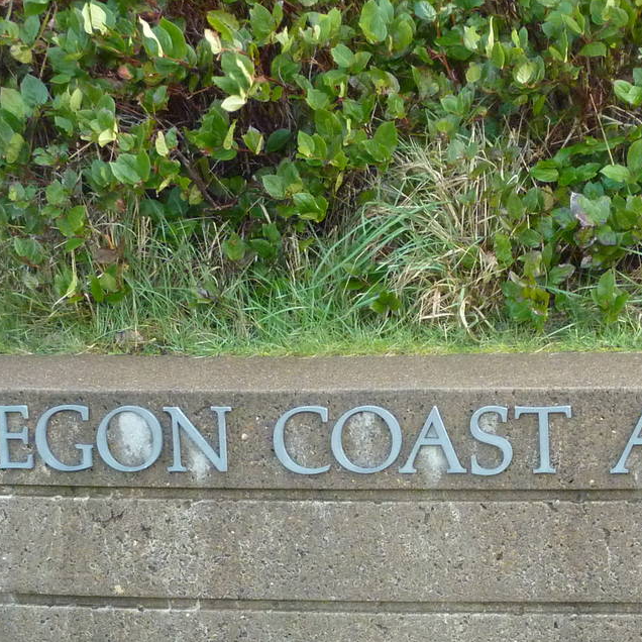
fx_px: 2098
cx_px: 447
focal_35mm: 100
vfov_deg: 17.2
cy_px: 555
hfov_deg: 17.3
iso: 400
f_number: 3.7
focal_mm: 7.3
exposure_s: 1/160
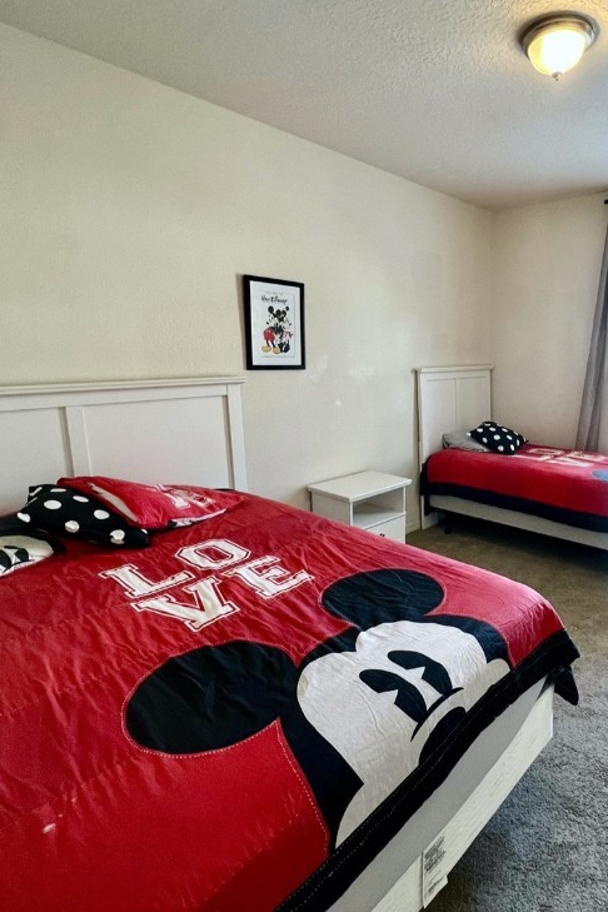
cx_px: 445
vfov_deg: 86.9
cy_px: 444
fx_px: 481
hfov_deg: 61.5
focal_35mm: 19
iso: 160
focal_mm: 1.57
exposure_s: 1/60
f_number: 1.8
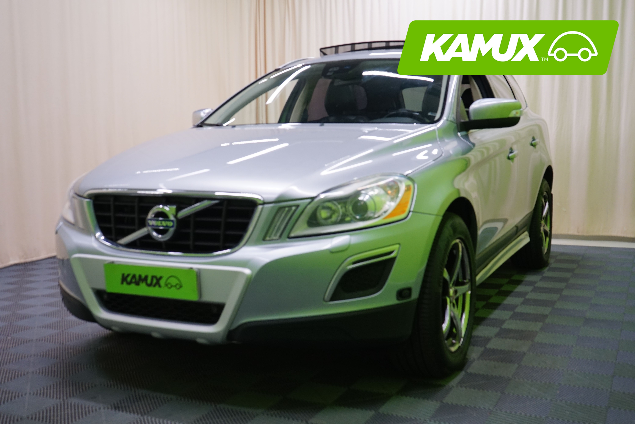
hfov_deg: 49.6
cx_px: 318
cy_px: 212
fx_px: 688
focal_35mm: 39
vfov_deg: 34.2
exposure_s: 1/40
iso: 1000
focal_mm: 39
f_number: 5.6
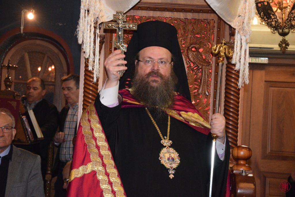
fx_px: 762
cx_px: 148
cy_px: 98
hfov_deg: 21.9
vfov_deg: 14.7
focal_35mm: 93
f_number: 5.3
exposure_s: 1/60
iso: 3200
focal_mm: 62
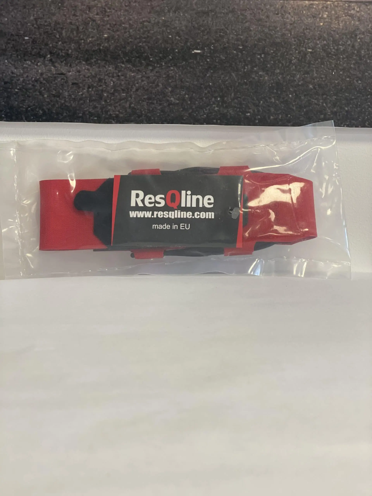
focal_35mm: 52
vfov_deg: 36.8
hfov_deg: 28.0
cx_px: 186
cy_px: 248
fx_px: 745
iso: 125
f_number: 2
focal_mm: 6
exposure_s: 1/100
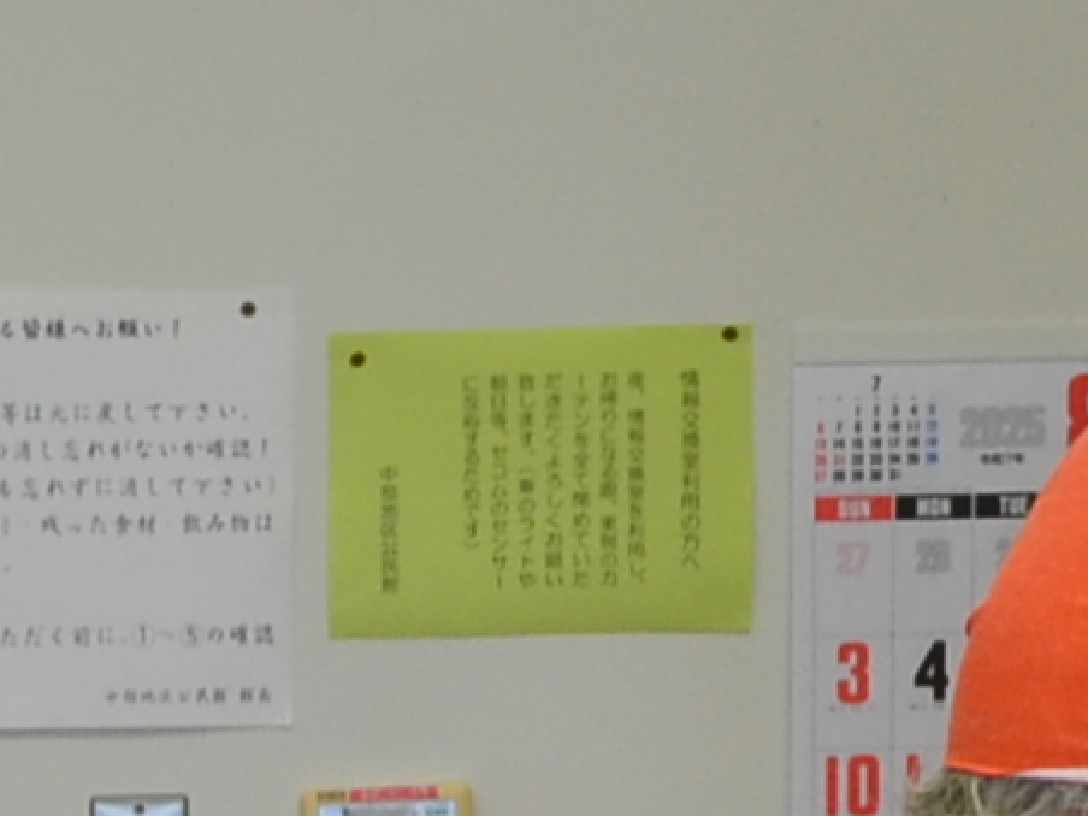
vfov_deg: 5.3
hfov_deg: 7.5
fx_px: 8141
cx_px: -501
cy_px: 2655
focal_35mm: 259
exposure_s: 1/40
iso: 400
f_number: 9
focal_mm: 22
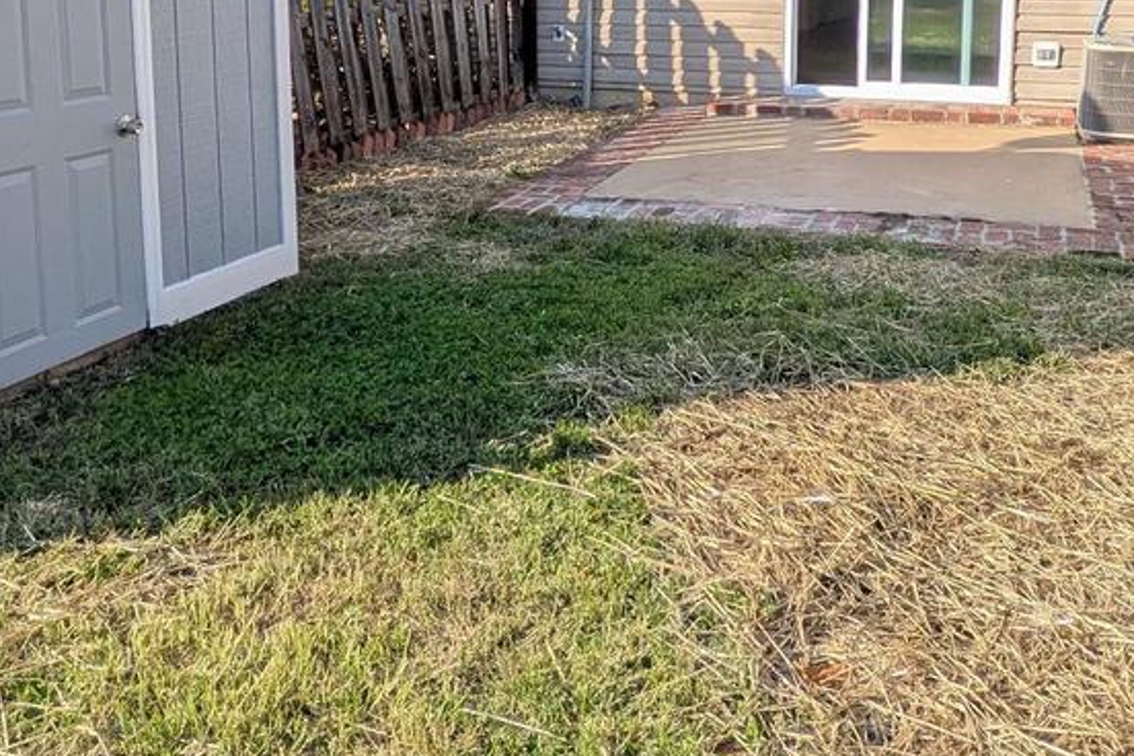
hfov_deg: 50.7
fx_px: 1197
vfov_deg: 33.5
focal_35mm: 38
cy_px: 103
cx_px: 557
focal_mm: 1.83
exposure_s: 1/1284
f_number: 2.2
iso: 50
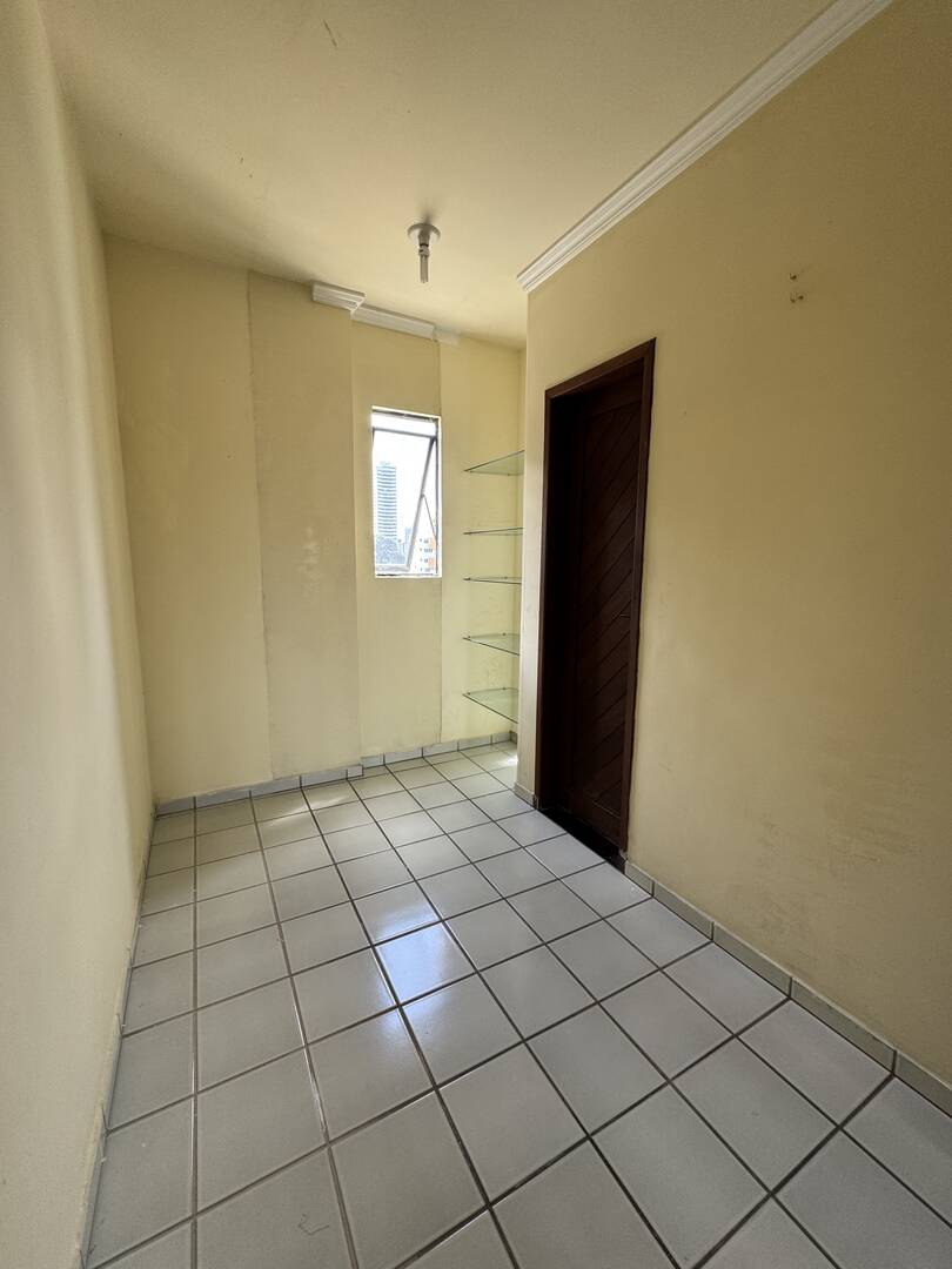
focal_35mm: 14
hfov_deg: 85.7
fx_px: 513
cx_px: 476
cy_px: 634
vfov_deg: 102.1
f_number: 2.2
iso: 64
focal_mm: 2.22
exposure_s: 1/99
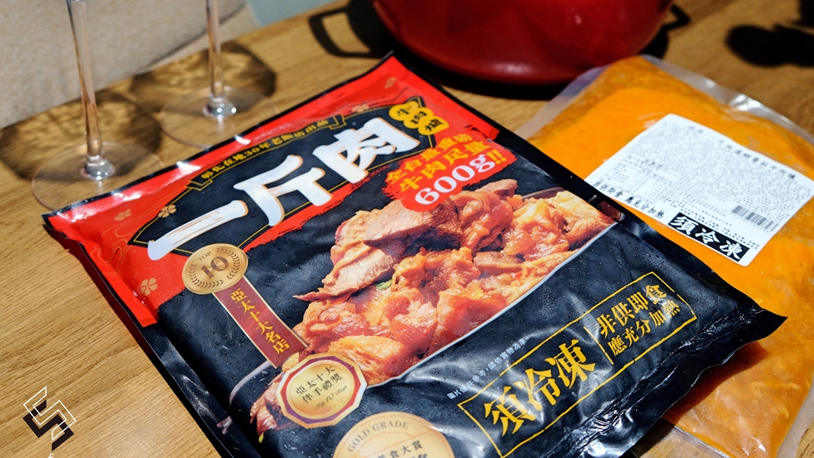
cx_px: 407
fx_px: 971
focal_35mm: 45
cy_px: 204
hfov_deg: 45.5
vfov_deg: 26.5
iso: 800
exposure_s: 1/125
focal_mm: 27.7
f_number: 4
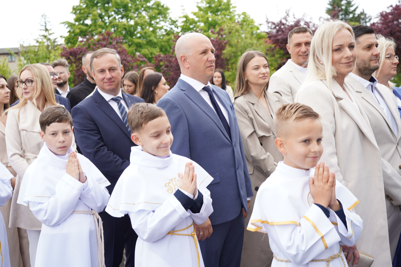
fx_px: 512
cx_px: 200
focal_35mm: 46
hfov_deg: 42.7
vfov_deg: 29.3
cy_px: 134
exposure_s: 1/100
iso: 100
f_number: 5
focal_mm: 46
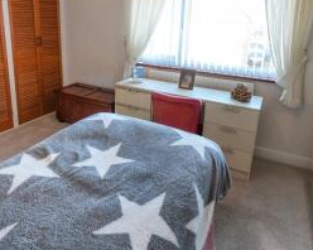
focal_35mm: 27
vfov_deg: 52.1
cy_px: 83
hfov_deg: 63.8
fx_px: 250
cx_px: 133
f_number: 4
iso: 1250
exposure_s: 1/160
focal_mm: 10
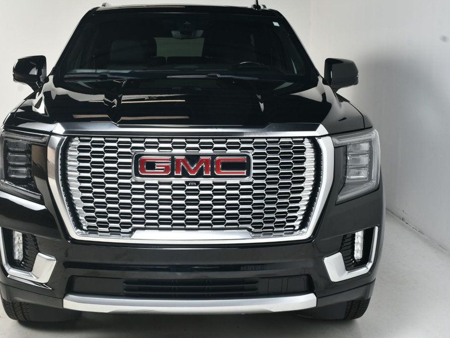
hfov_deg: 36.1
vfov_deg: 27.5
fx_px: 689
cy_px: 167
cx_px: 202
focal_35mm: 53
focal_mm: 32
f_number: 10
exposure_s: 1/160
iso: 100
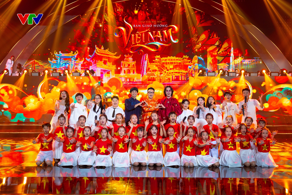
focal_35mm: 44
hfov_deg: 44.5
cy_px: 98
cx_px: 146
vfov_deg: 30.5
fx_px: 357
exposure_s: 1/160
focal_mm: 44
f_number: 3.5
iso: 640
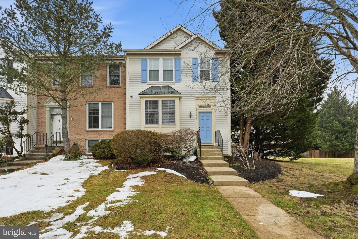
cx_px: 179
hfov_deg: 91.9
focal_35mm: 17
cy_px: 120
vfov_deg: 69.2
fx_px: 173
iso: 400
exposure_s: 1/3200
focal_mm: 17.4
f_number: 11
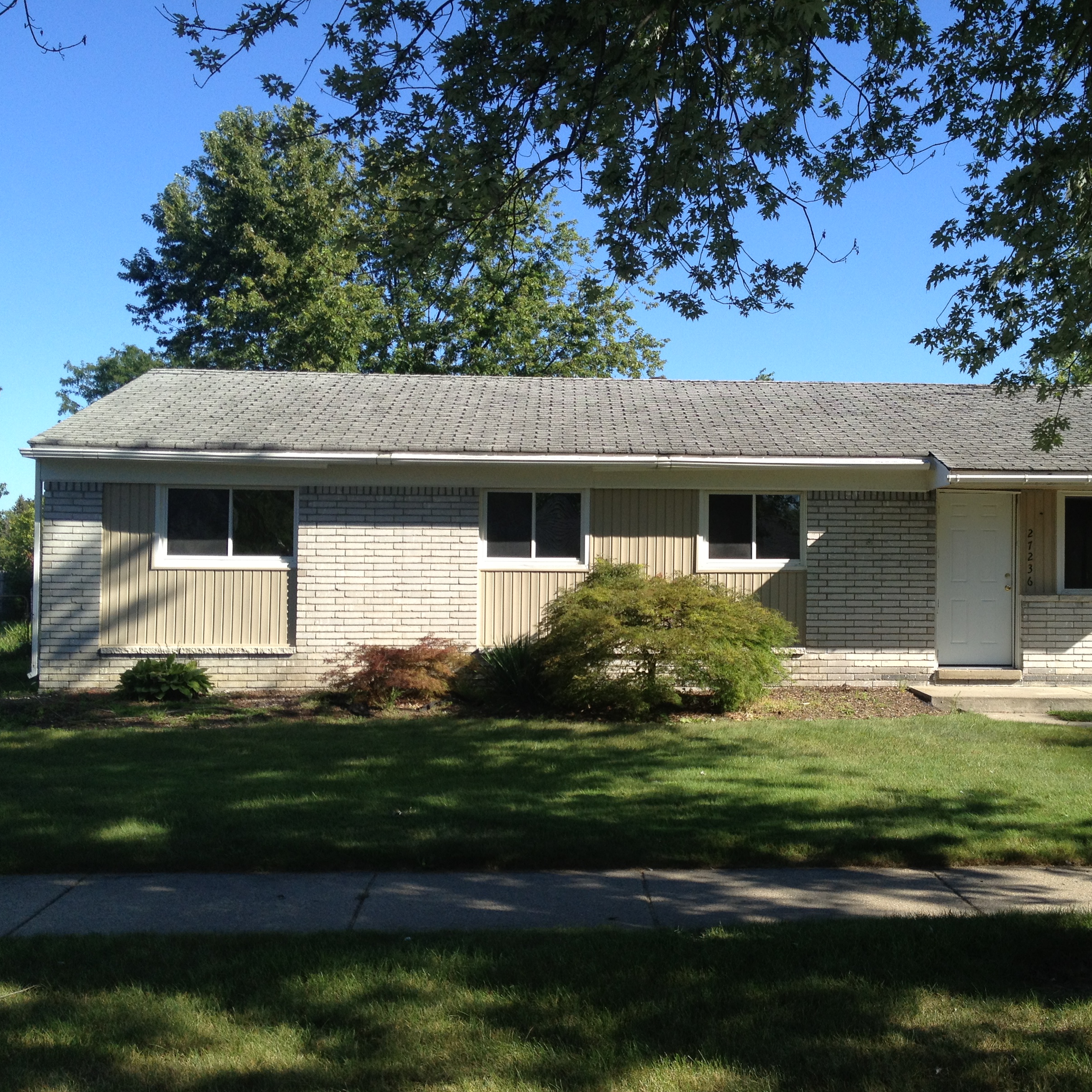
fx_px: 1499
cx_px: 668
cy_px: 555
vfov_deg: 40.0
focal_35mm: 42
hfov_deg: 39.8
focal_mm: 4.28
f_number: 2.4
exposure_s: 1/876
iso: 50
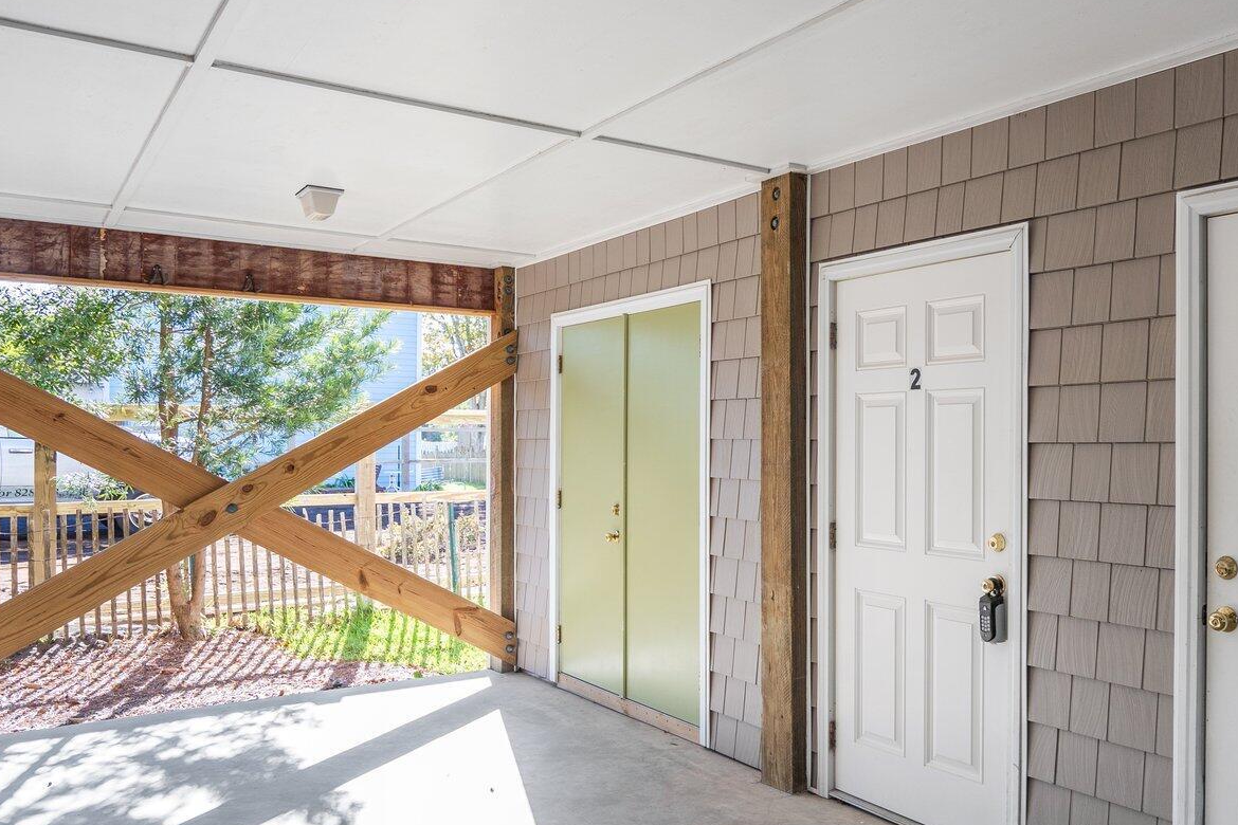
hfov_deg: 63.9
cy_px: 437
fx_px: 963
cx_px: 821
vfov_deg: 46.4
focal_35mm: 28
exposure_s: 1/250
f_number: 4
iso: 200
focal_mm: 16
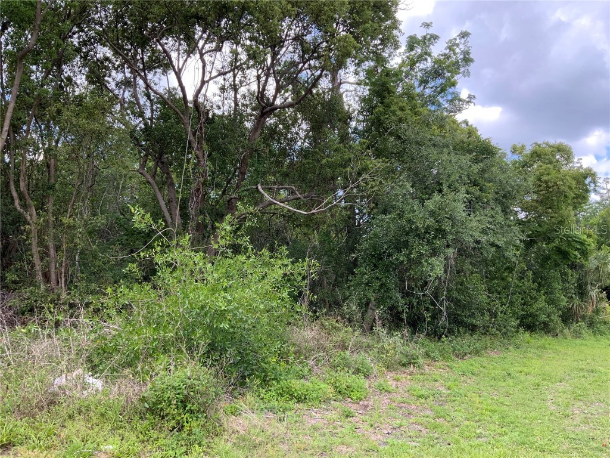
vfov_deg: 48.2
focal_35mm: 29
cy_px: 229
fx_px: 511
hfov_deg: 61.7
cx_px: 305
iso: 16
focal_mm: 3
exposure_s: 1/312
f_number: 1.8
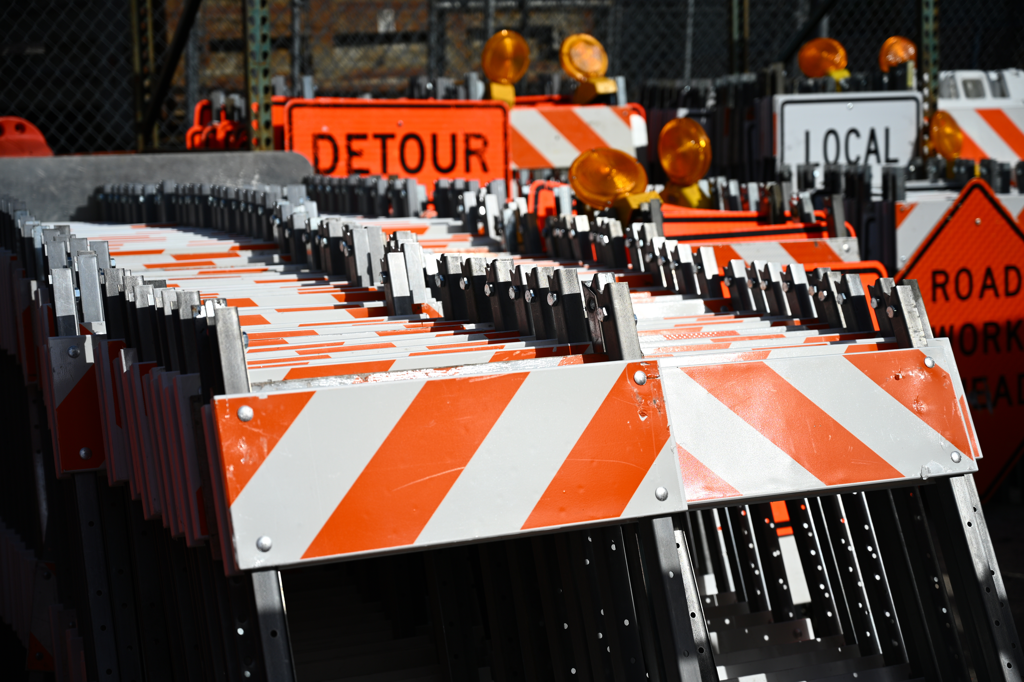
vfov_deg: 21.6
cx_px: 512
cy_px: 341
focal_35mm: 63
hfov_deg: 31.9
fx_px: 1792
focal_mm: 63
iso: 100
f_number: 4
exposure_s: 1/3200
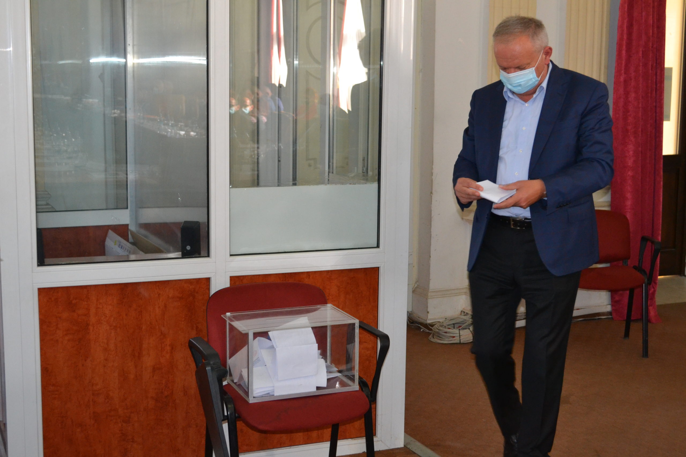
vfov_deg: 25.8
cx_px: 343
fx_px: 1000
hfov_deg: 37.8
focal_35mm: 52
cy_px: 228
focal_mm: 35
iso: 1800
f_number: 5
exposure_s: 1/60
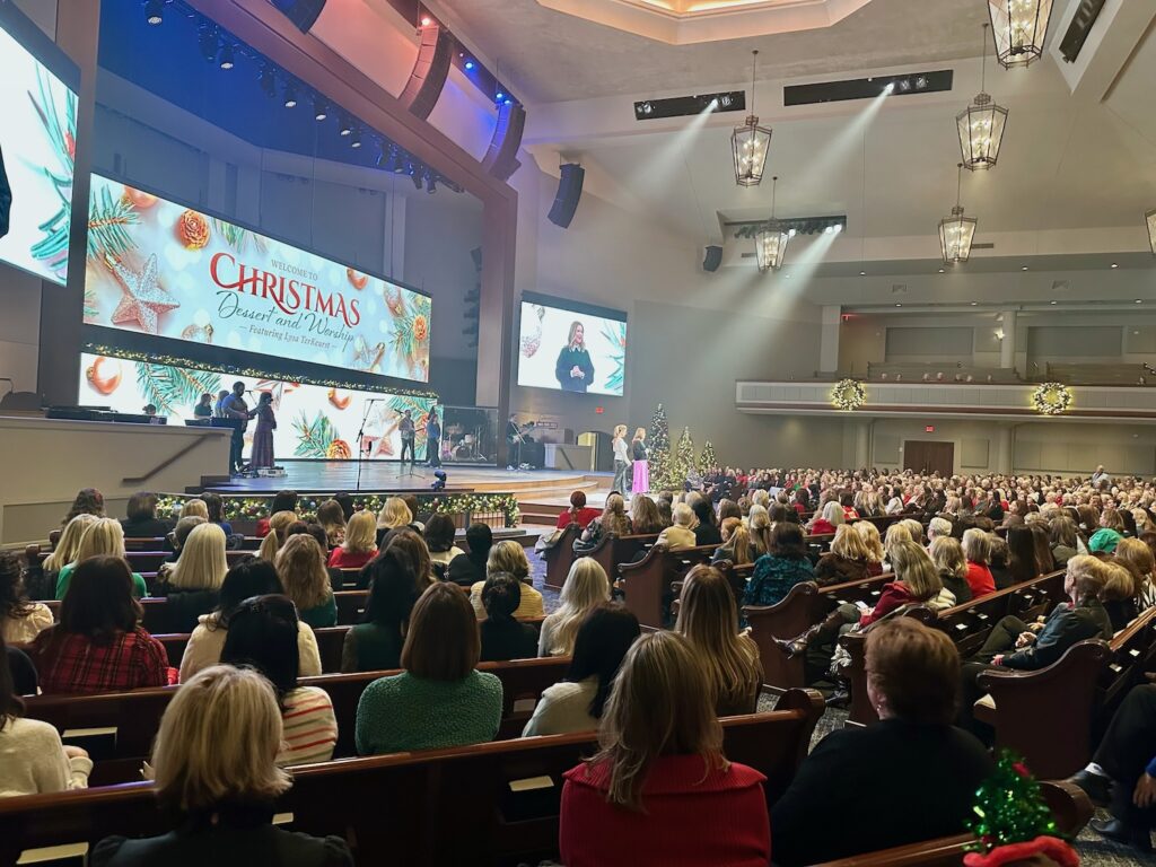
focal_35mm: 24
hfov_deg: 71.6
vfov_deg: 56.8
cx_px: 578
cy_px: 434
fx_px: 801
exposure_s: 1/60
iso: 640
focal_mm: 6.86
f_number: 1.78
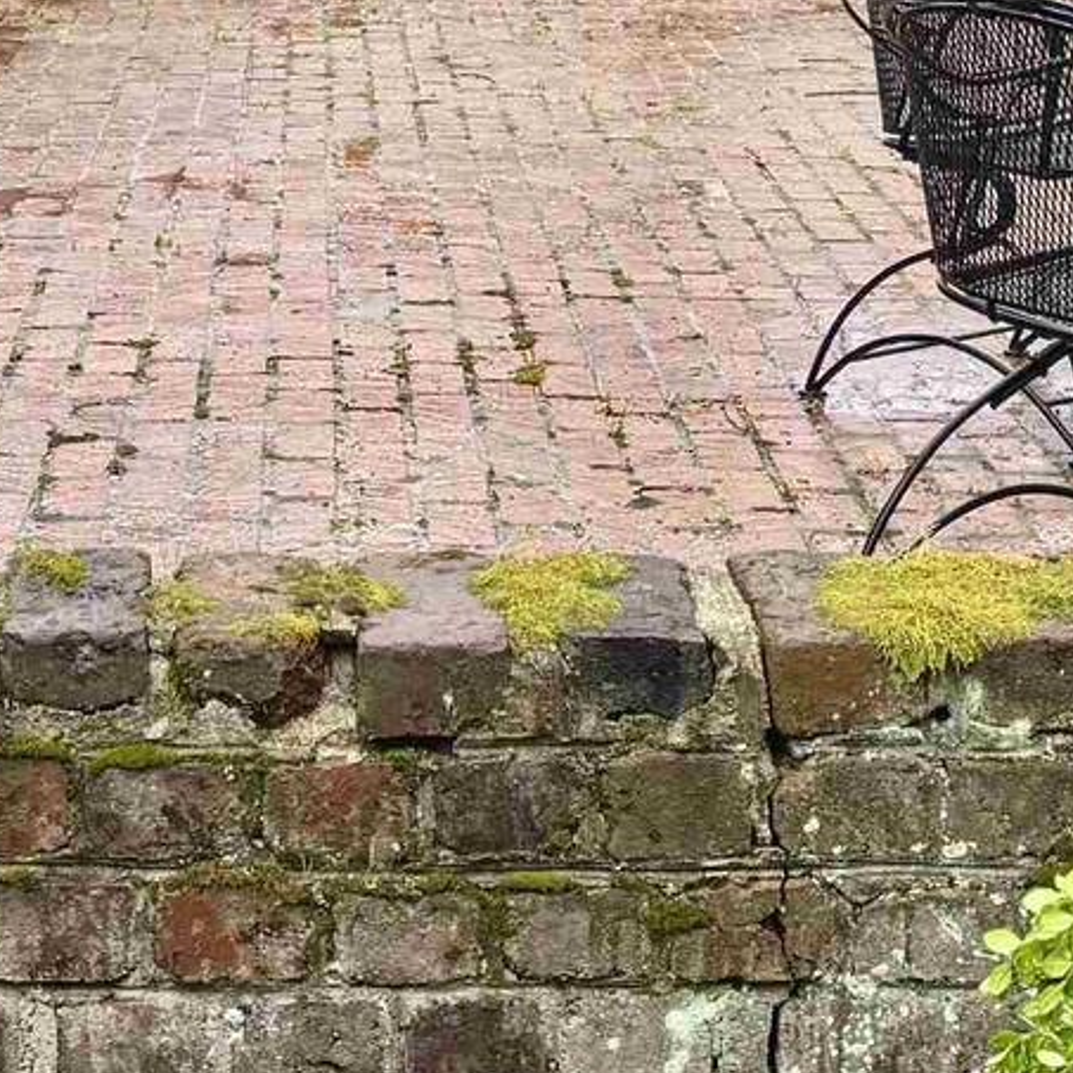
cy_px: -83
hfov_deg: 18.0
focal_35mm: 96
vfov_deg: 17.5
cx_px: 306
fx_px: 3367
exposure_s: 1/120
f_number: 1.78
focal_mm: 6.76
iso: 125
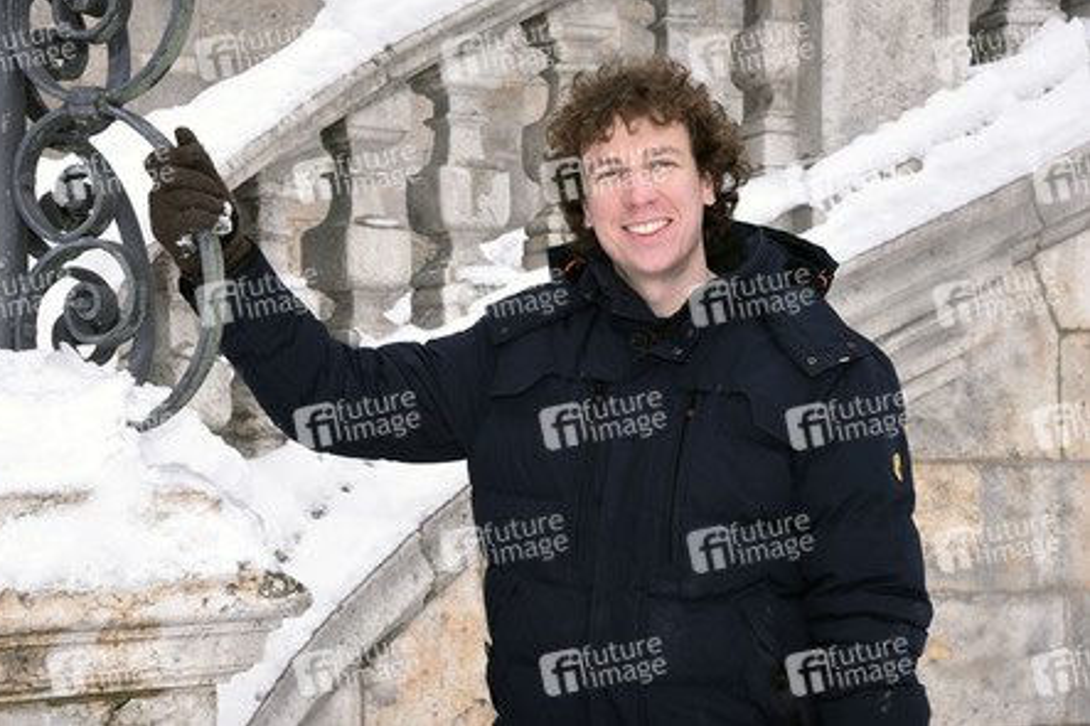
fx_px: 1786
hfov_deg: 33.9
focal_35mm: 59
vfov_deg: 23.0
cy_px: 359
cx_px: 538
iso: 500
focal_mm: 58
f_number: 10
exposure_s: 1/160
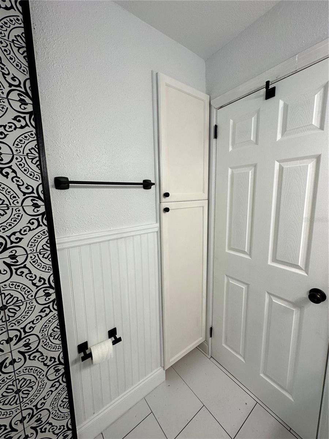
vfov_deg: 102.1
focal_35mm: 14
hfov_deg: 85.7
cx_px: 164
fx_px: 177
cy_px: 220
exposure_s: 1/120
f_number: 2.2
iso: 80
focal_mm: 2.22
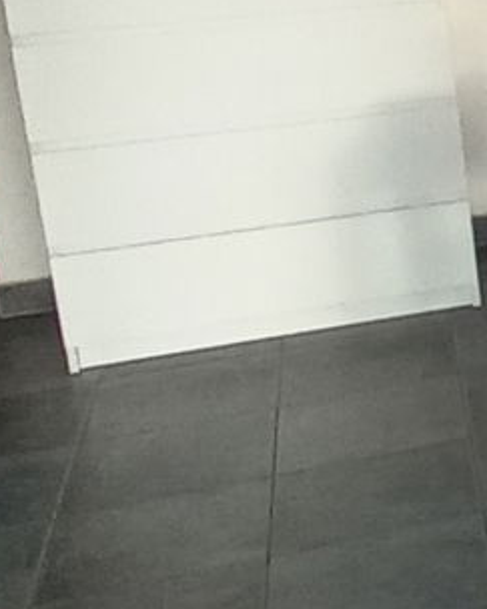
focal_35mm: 89
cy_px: 27
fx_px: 1604
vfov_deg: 20.9
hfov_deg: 12.4
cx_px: 1259
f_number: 2.2
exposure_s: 1/50
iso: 125
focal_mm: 1.42
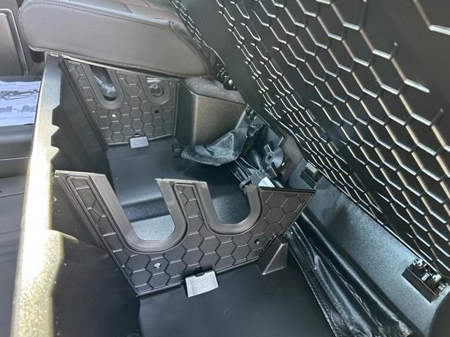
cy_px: 174
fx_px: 351
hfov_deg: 65.3
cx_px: 218
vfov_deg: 51.3
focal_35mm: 27
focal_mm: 5.7
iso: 400
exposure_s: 1/60
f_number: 1.5
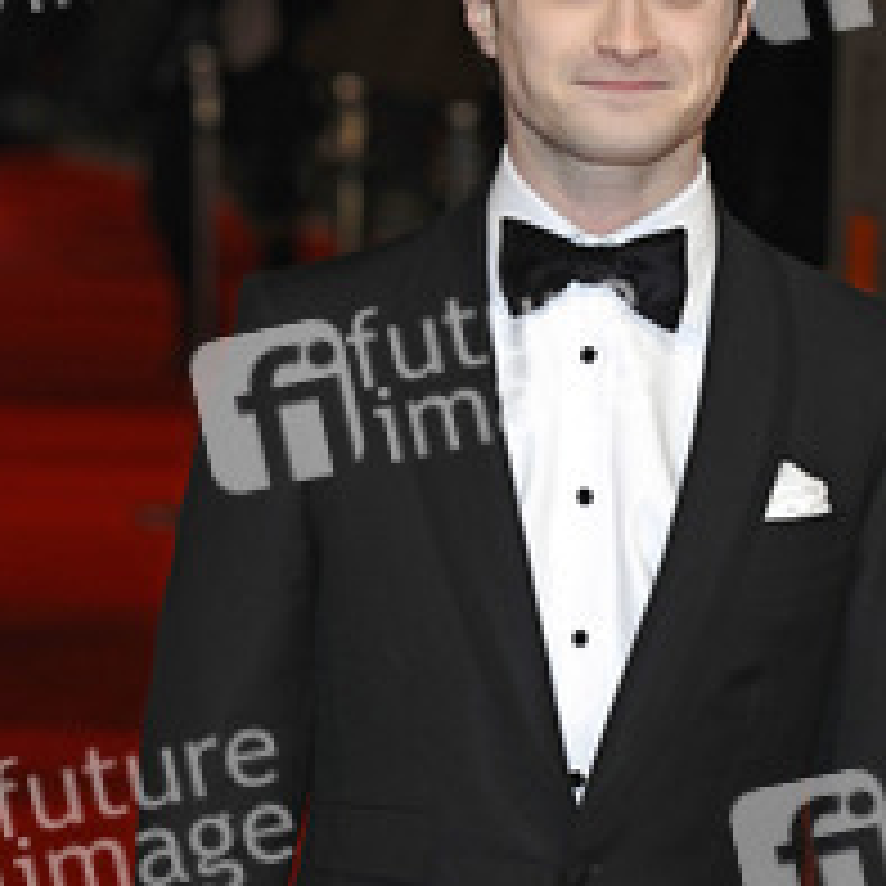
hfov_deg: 6.8
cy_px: 612
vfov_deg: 6.8
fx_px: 7500
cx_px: 555
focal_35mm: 259
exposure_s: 1/200
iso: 320
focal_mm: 100
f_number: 4.5
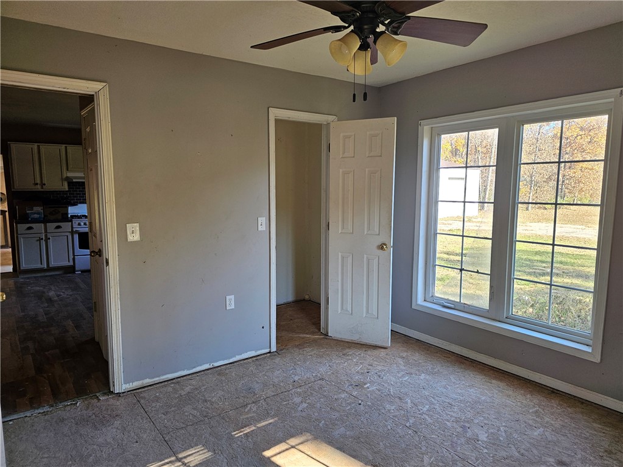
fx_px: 414
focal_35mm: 23
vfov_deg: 58.9
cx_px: 312
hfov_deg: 73.9
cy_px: 234
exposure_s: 1/120
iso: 80
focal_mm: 6.3
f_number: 1.7
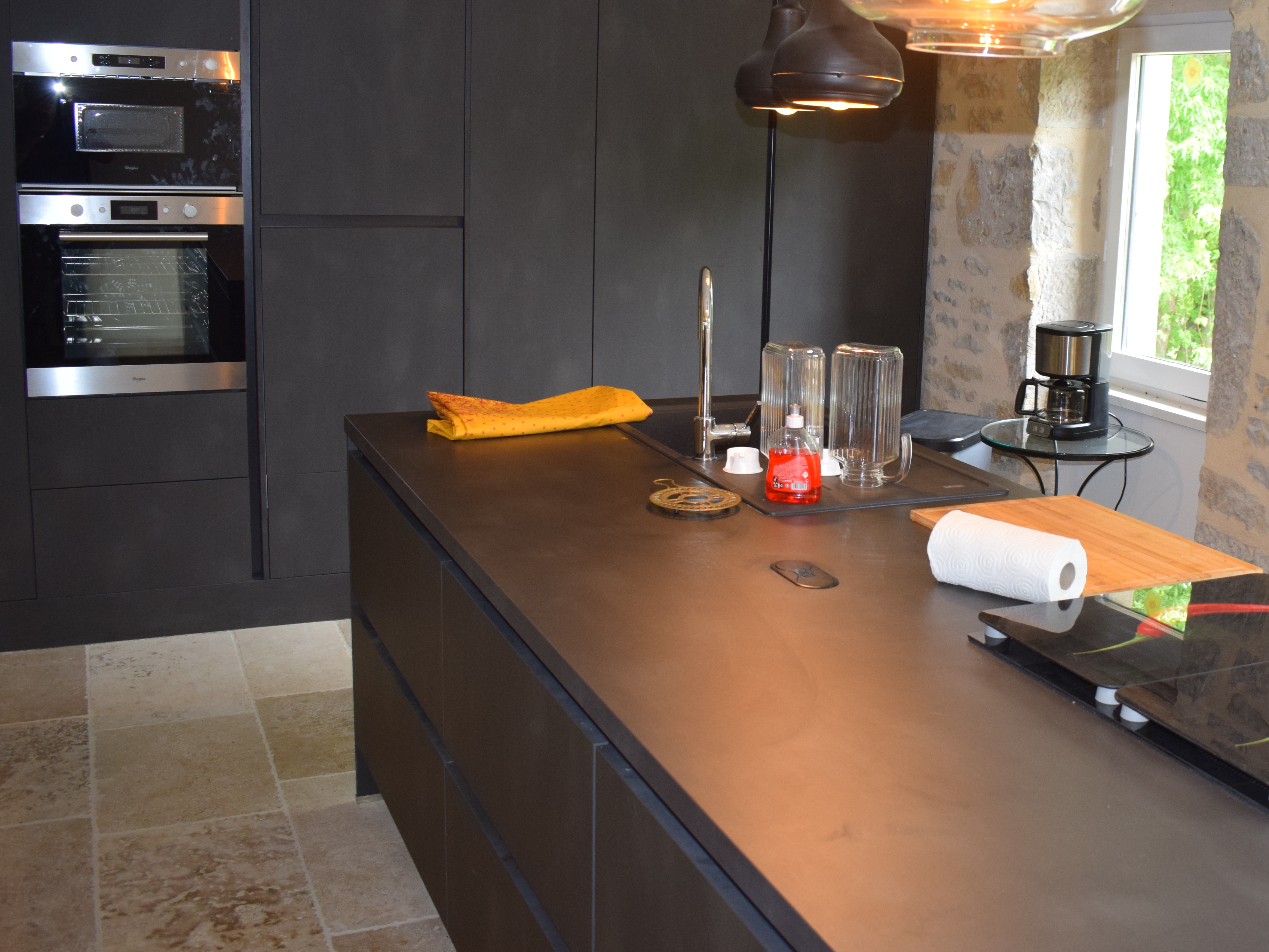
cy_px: 395
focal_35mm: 41
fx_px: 1503
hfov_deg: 45.0
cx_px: 862
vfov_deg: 35.1
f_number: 4.5
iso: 800
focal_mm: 20
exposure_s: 1/80
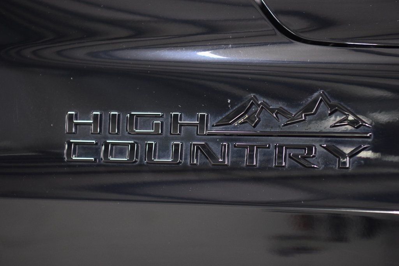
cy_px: 133
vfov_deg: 13.0
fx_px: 1164
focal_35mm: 105
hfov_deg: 19.5
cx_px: 200
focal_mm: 70
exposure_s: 1/25
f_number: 2.8
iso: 1600
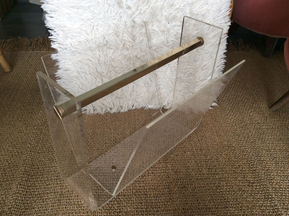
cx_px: 144
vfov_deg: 44.1
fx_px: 267
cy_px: 108
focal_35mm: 32
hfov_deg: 56.9
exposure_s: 1/25
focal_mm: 3.3
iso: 50
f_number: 2.4
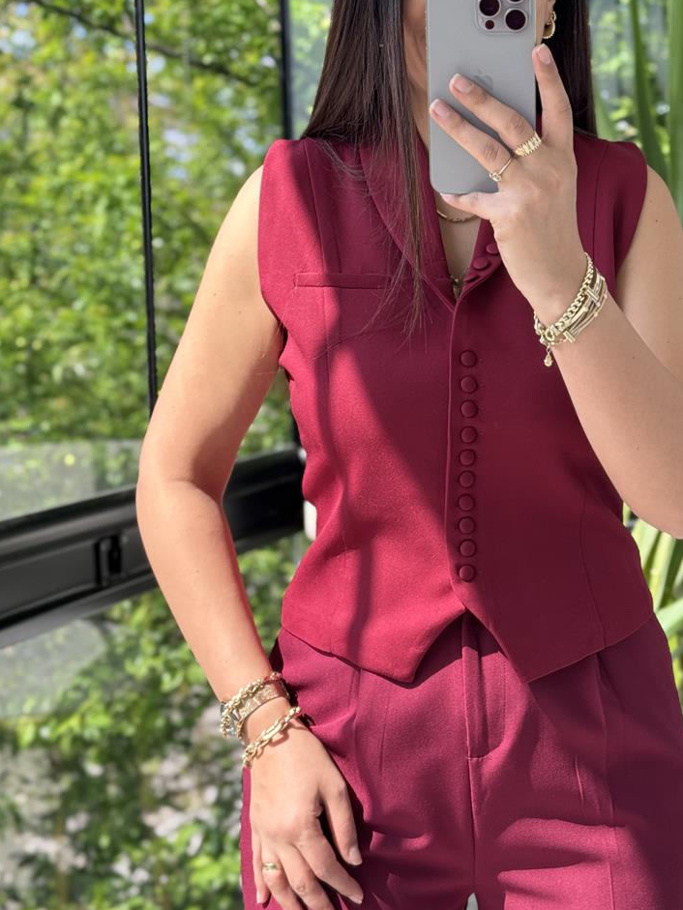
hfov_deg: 21.5
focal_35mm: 68
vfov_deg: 28.5
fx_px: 1789
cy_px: 377
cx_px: 459
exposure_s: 1/138
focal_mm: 6.76
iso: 50
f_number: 1.78
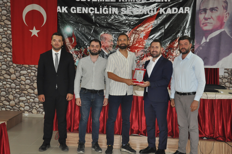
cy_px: 77
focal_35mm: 60
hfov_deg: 33.4
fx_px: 386
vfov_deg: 22.6
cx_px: 116
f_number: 4.5
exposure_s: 1/60
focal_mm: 40
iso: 800
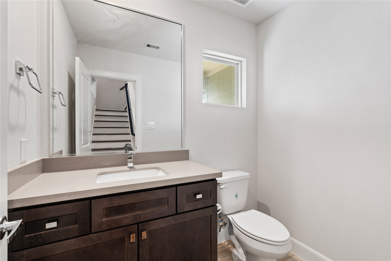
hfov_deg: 96.7
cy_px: 130
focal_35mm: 16
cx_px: 196
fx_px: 174
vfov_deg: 73.7
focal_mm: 16
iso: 200
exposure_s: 1.3
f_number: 9
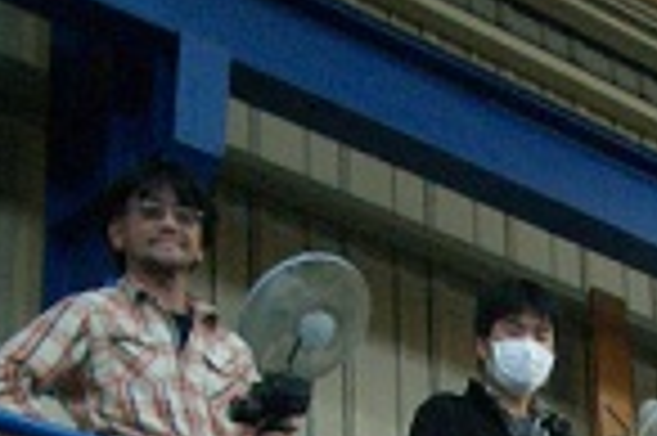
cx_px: 693
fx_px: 2333
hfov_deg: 15.7
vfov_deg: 10.1
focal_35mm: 128
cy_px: 791
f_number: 2.6
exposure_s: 1/40
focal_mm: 5.8
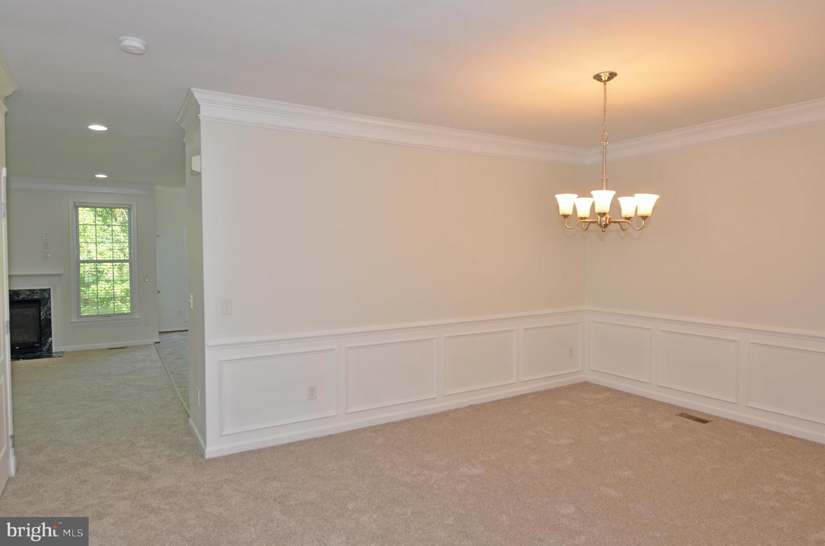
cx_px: 412
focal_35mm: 21
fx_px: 480
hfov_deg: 81.3
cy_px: 273
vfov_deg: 59.2
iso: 220
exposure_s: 1/60
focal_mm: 14
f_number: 4
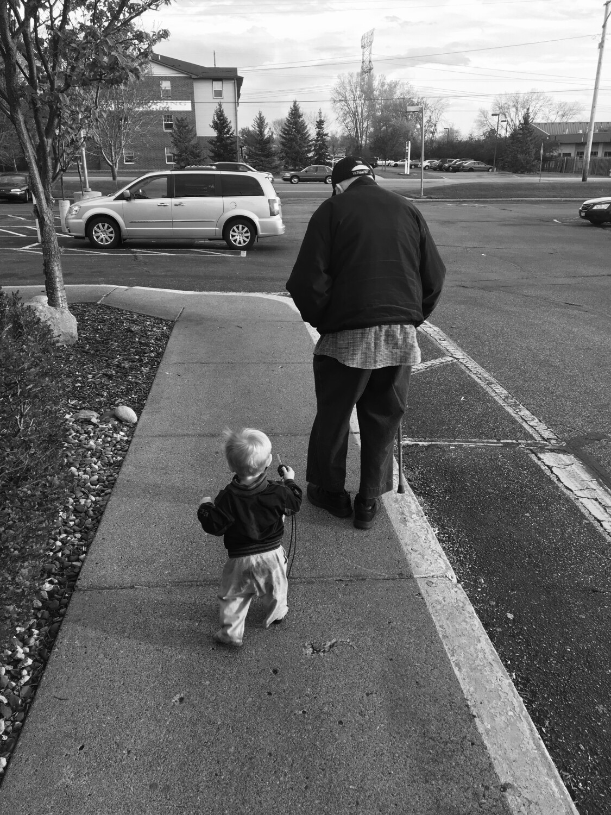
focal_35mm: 29
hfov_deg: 48.2
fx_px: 682
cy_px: 408
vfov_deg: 61.7
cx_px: 306
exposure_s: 1/120
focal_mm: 4.15
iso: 25
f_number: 2.2
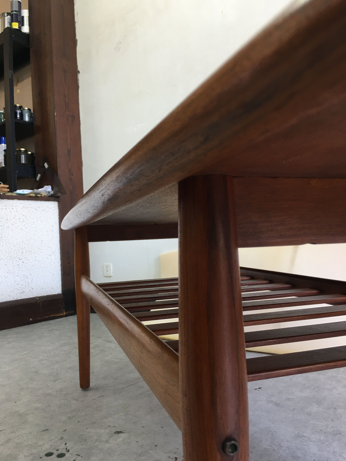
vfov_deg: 61.7
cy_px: 230
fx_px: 386
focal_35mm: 29
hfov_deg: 48.2
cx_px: 173
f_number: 2.2
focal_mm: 4.15
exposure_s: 1/17
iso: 40
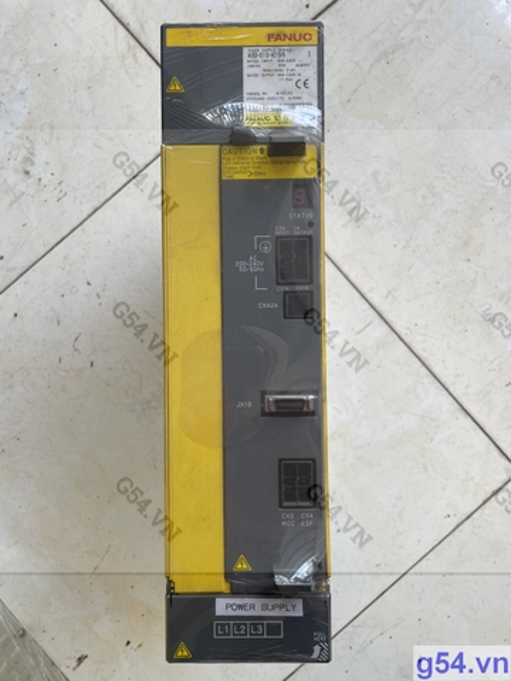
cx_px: 256
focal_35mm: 26
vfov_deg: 67.3
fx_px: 512
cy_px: 340
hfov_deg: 53.1
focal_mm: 4.2
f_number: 1.6
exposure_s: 1/121
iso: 40
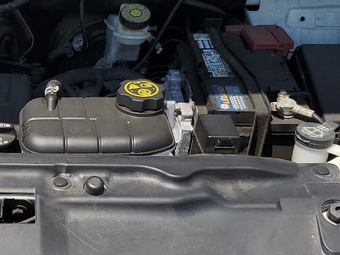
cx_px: 15
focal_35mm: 78
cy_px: 142
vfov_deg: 18.9
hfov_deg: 24.1
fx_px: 766
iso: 50
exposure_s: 1/3333
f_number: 1.5
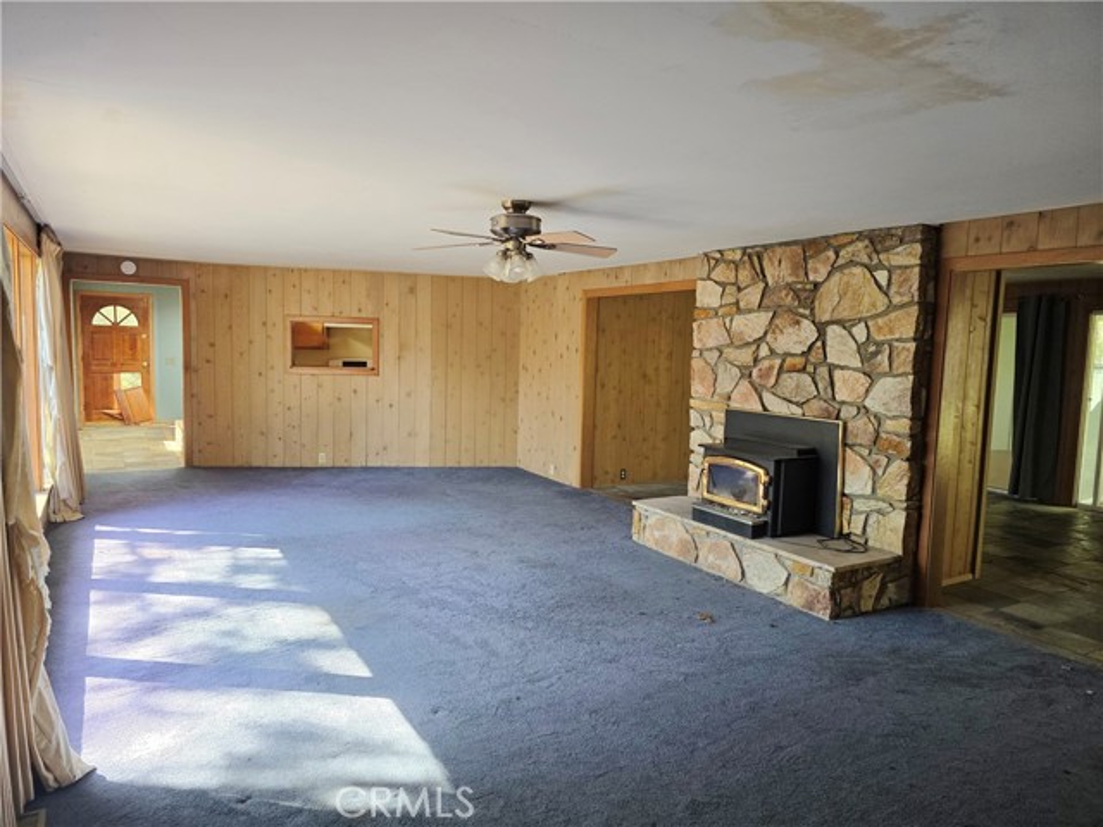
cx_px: 552
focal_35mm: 23
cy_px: 414
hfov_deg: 73.9
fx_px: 733
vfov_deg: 58.9
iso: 125
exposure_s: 1/180
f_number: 1.7
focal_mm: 6.3
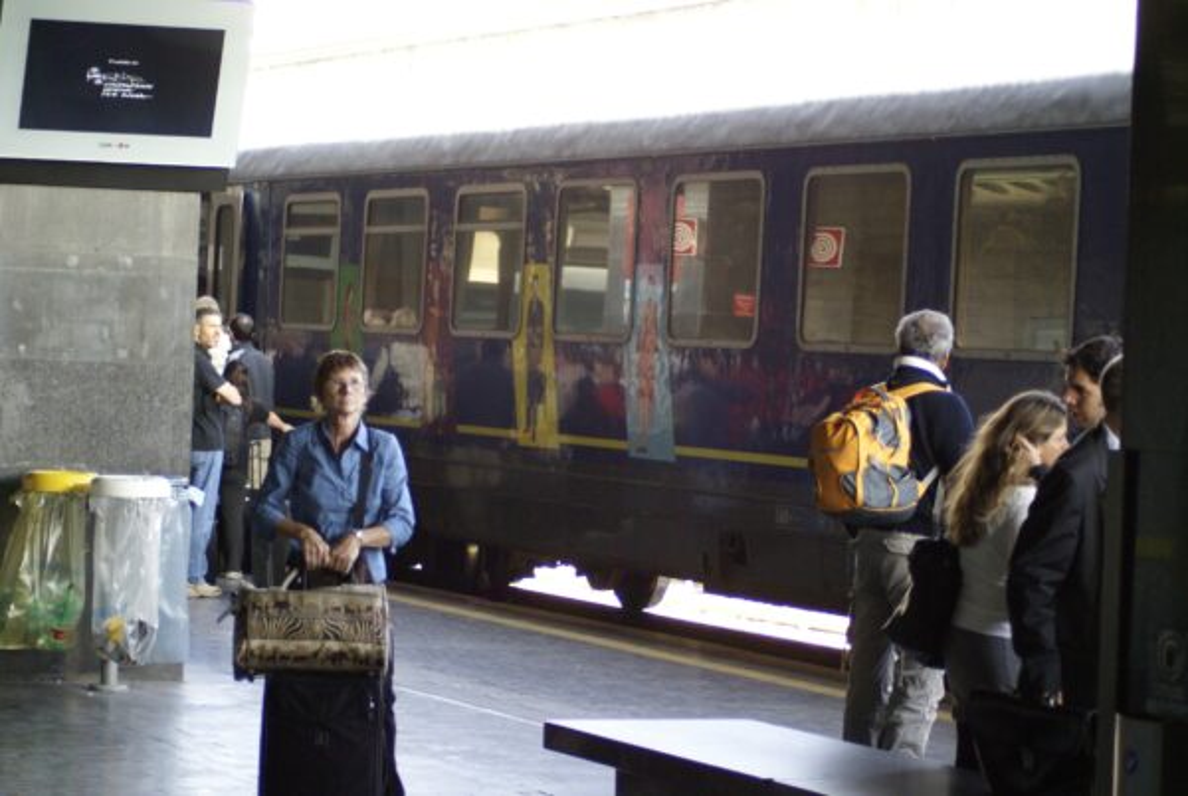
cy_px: 398
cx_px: 594
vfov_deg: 12.2
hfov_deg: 18.2
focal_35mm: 112
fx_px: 3718
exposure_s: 1/80
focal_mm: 75
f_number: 4
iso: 400
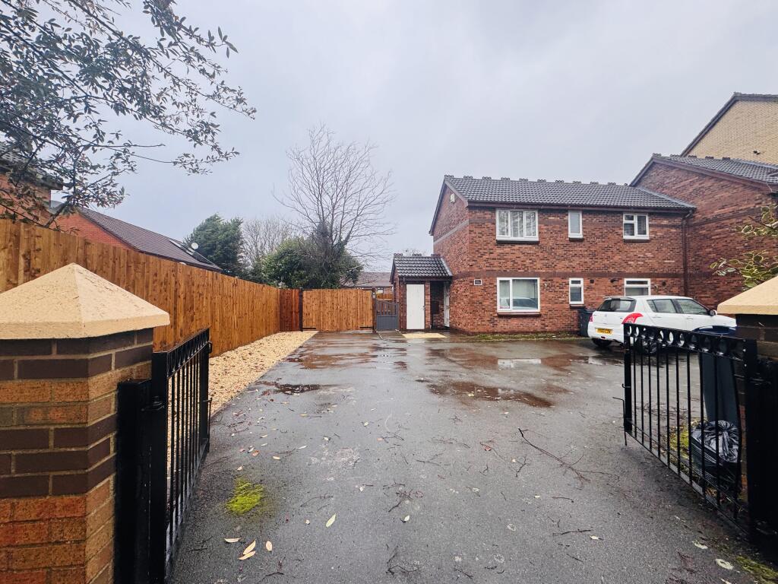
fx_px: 315
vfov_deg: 85.7
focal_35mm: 14
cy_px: 292
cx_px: 389
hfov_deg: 102.1
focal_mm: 2.22
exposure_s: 1/134
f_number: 2.2
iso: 40
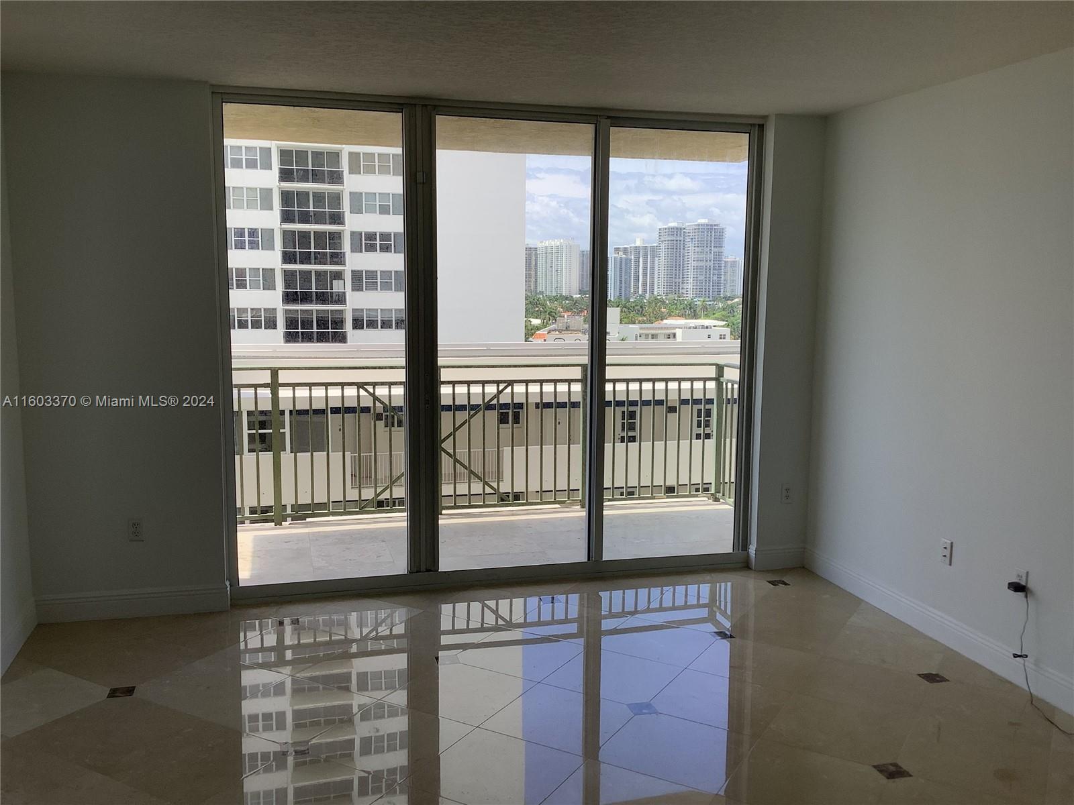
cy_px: 402
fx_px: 962
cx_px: 537
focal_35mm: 31
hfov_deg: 58.4
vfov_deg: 45.4
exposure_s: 1/242
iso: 25
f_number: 2.4
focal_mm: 3.3
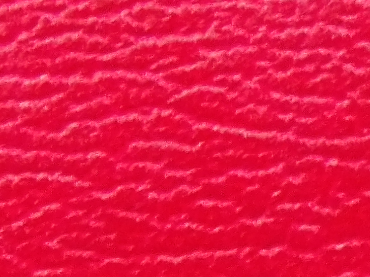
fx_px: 3880
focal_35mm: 363
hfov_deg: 5.3
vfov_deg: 4.0
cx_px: 846
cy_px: 599
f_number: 5.3
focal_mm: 9.2
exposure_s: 1/15
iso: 539
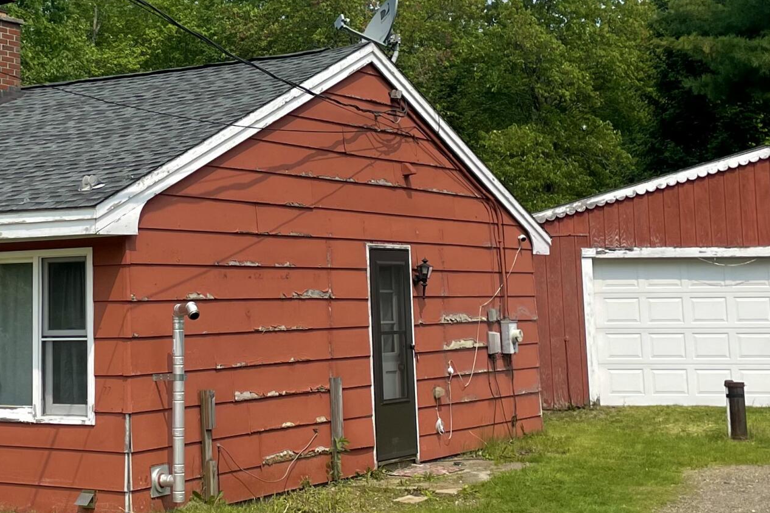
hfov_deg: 31.0
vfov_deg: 21.1
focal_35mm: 64
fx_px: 1369
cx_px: 207
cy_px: 124
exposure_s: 1/4831
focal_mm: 4.2
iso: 50
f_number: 1.6
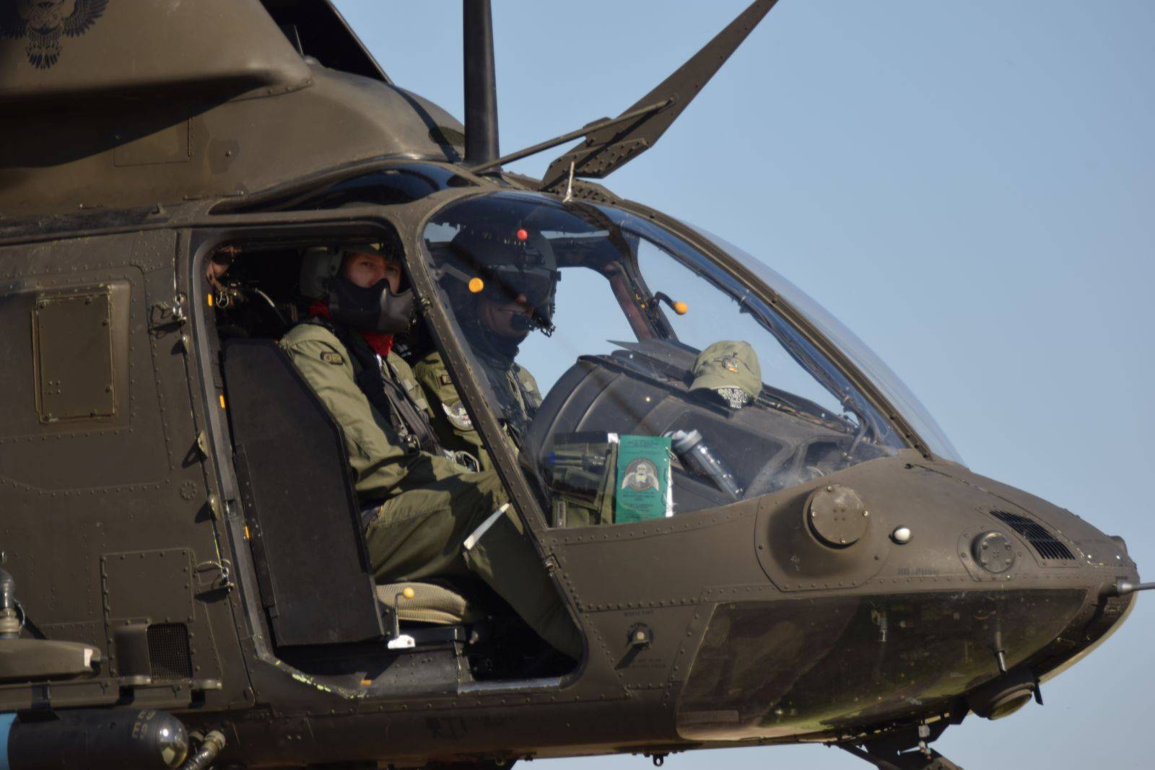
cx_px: 578
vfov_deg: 5.6
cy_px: 385
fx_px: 7941
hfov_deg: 8.3
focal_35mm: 248
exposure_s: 1/640
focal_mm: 165
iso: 100
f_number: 5.3
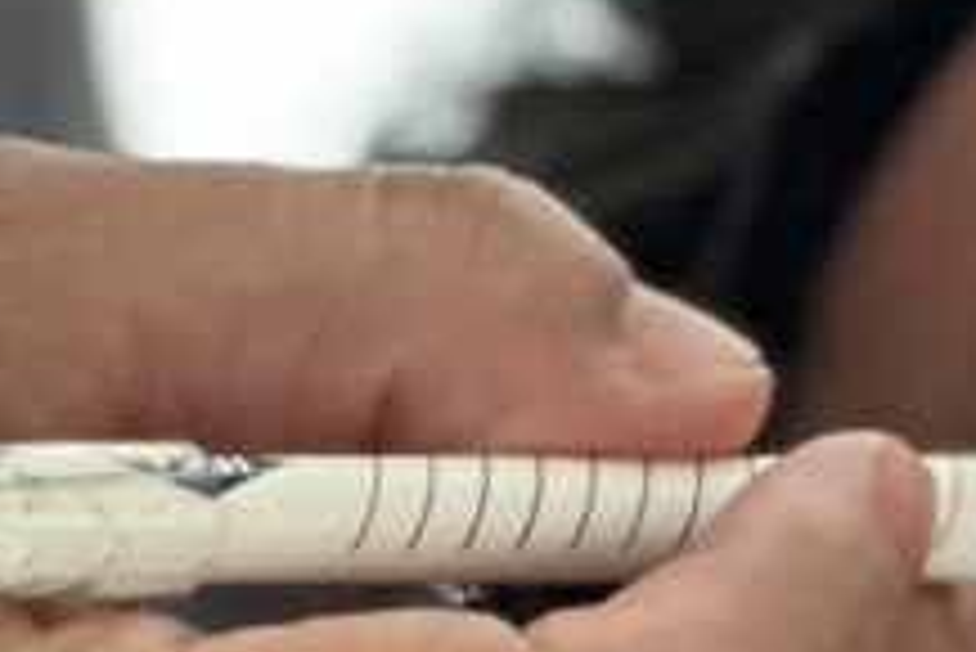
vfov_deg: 3.6
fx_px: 10254
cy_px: 153
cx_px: 1723
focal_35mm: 378
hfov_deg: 5.4
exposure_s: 1/14
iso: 800
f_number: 2.8
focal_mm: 9
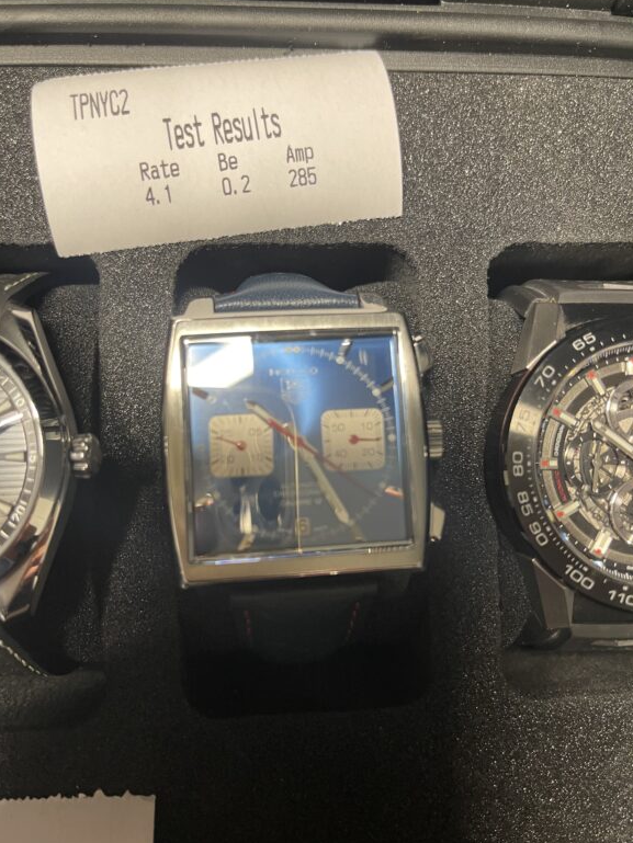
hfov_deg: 53.1
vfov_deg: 67.3
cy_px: 418
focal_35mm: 26
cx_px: 307
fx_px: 634
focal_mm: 5.1
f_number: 1.6
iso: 125
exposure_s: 1/60
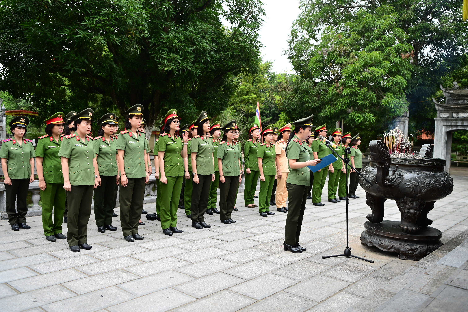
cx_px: 234
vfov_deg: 42.3
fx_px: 403
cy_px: 156
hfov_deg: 60.3
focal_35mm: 31
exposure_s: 1/200
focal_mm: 31
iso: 200
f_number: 3.5
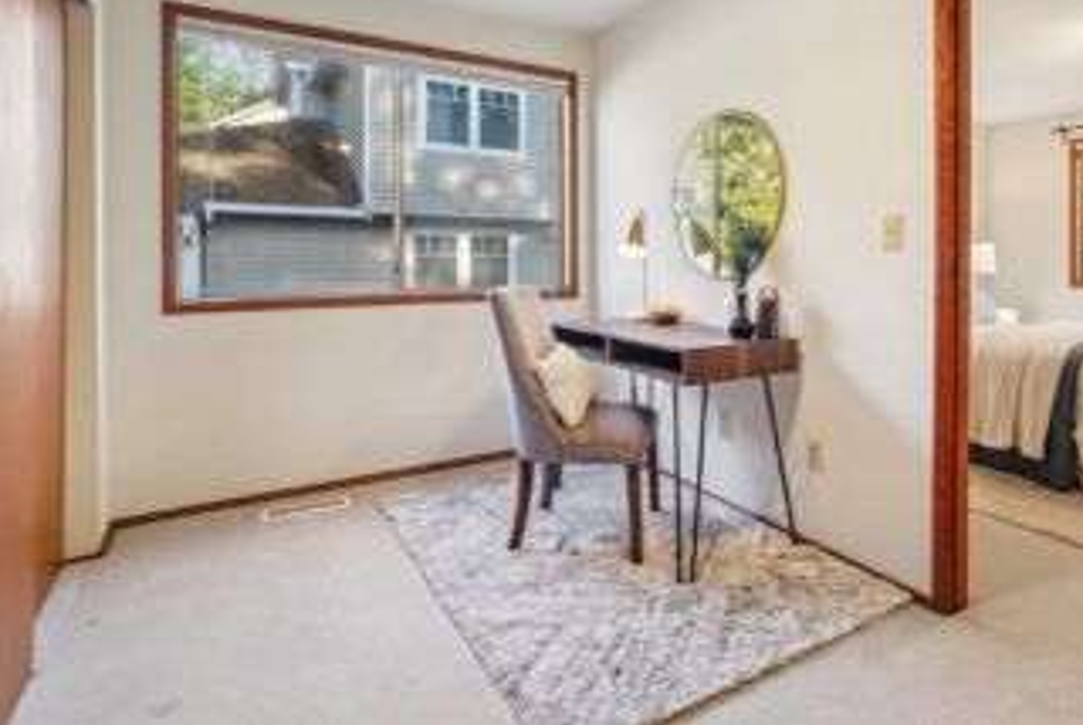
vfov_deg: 61.3
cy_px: 276
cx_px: 643
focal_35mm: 20
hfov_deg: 83.0
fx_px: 602
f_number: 8
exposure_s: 1/80
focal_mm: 16
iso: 1600
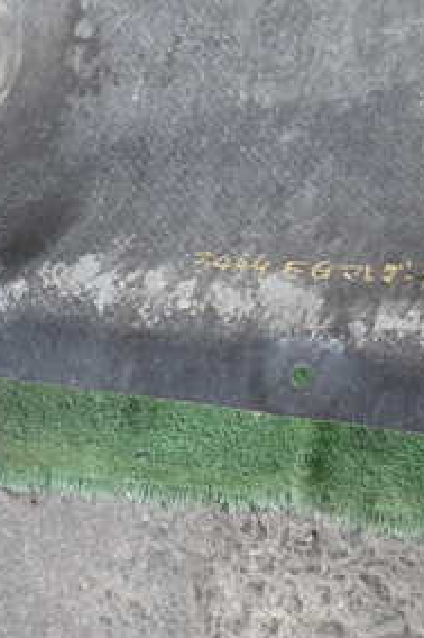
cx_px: 428
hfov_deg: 23.5
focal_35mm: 55
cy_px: 164
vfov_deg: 35.5
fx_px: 973
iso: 200
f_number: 2
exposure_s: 1/40
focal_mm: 4.5
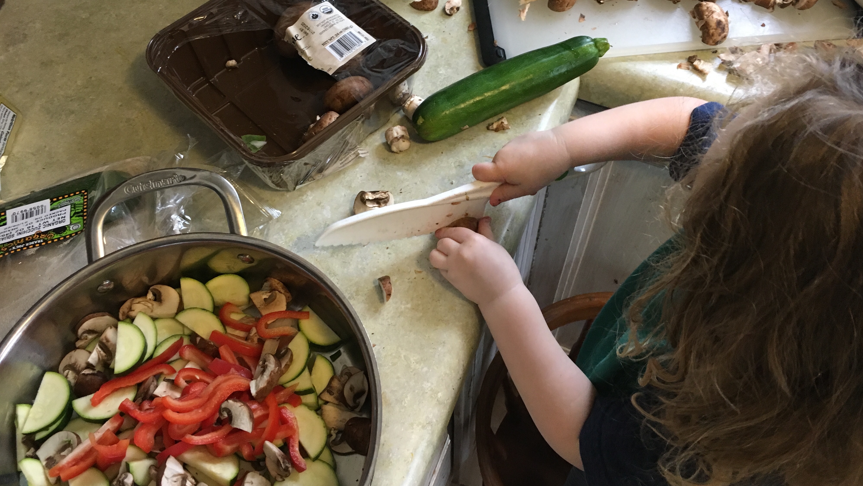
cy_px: 196
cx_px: 437
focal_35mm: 32
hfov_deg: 61.0
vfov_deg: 36.5
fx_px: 732
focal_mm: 4.15
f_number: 2.2
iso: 160
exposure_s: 1/30
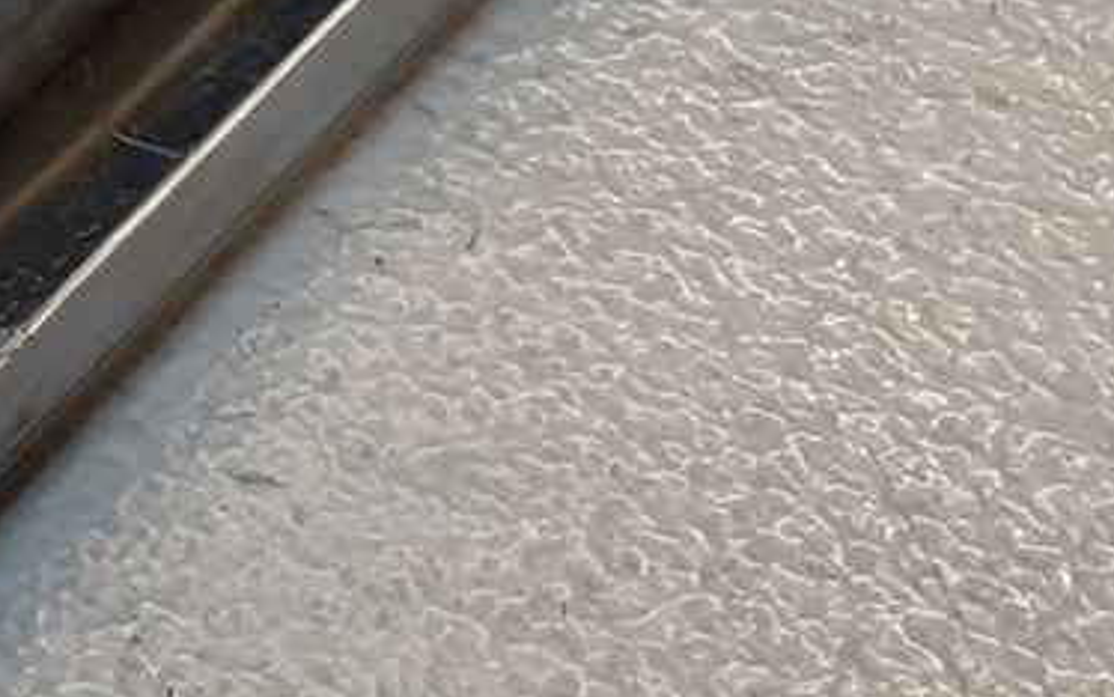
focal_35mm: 151
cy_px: 110
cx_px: -1412
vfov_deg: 8.7
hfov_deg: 11.7
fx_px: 4586
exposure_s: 1/100
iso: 80
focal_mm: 3.93
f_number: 1.7
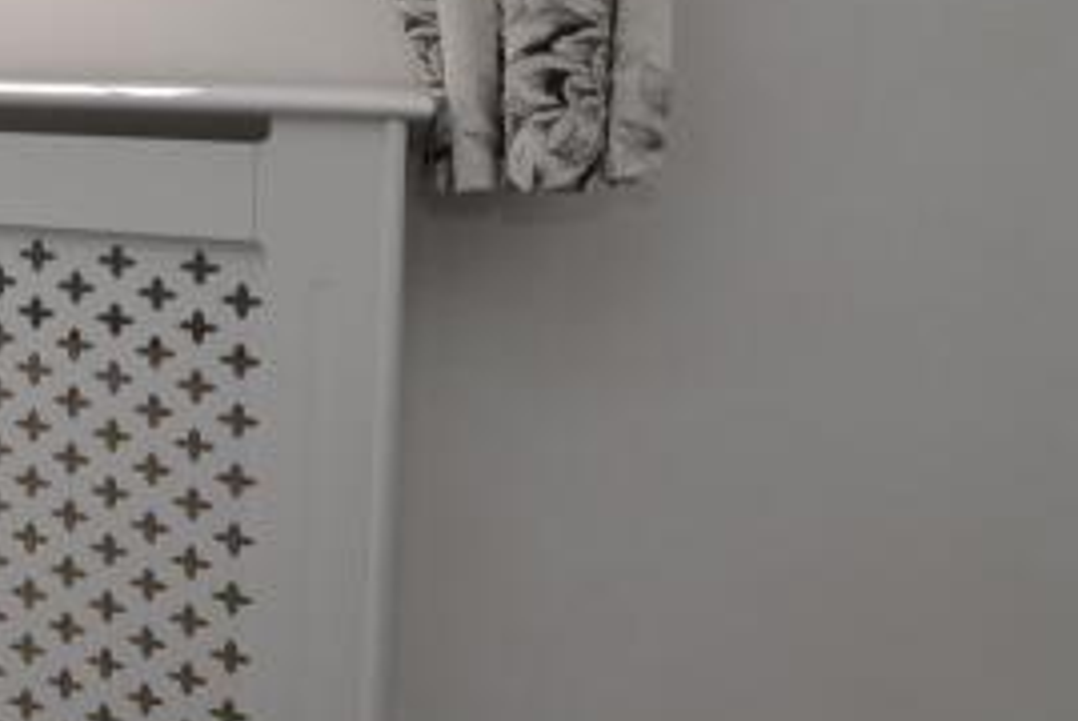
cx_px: -557
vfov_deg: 23.3
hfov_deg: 25.7
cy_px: 90
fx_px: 1709
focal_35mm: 57
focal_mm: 10
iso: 125
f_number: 5.6
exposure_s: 1/125
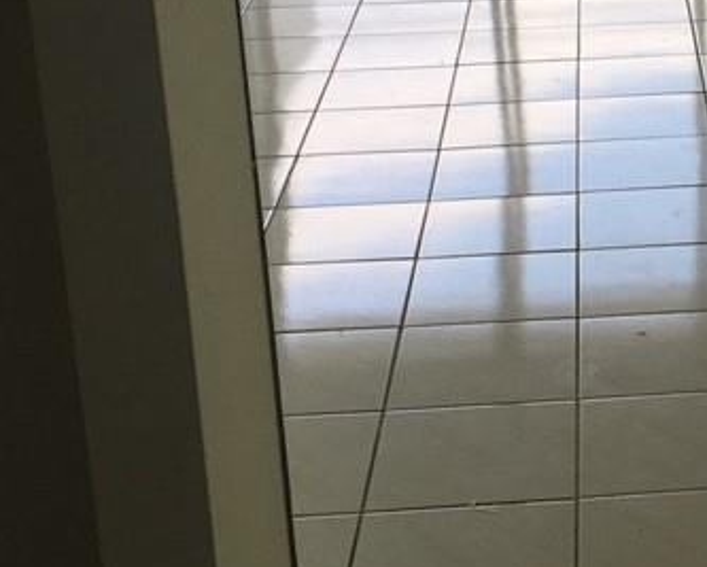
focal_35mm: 87
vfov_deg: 17.5
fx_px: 1822
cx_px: 832
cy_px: 87
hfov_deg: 20.6
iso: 32
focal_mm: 4.15
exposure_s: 1/366
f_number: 2.2
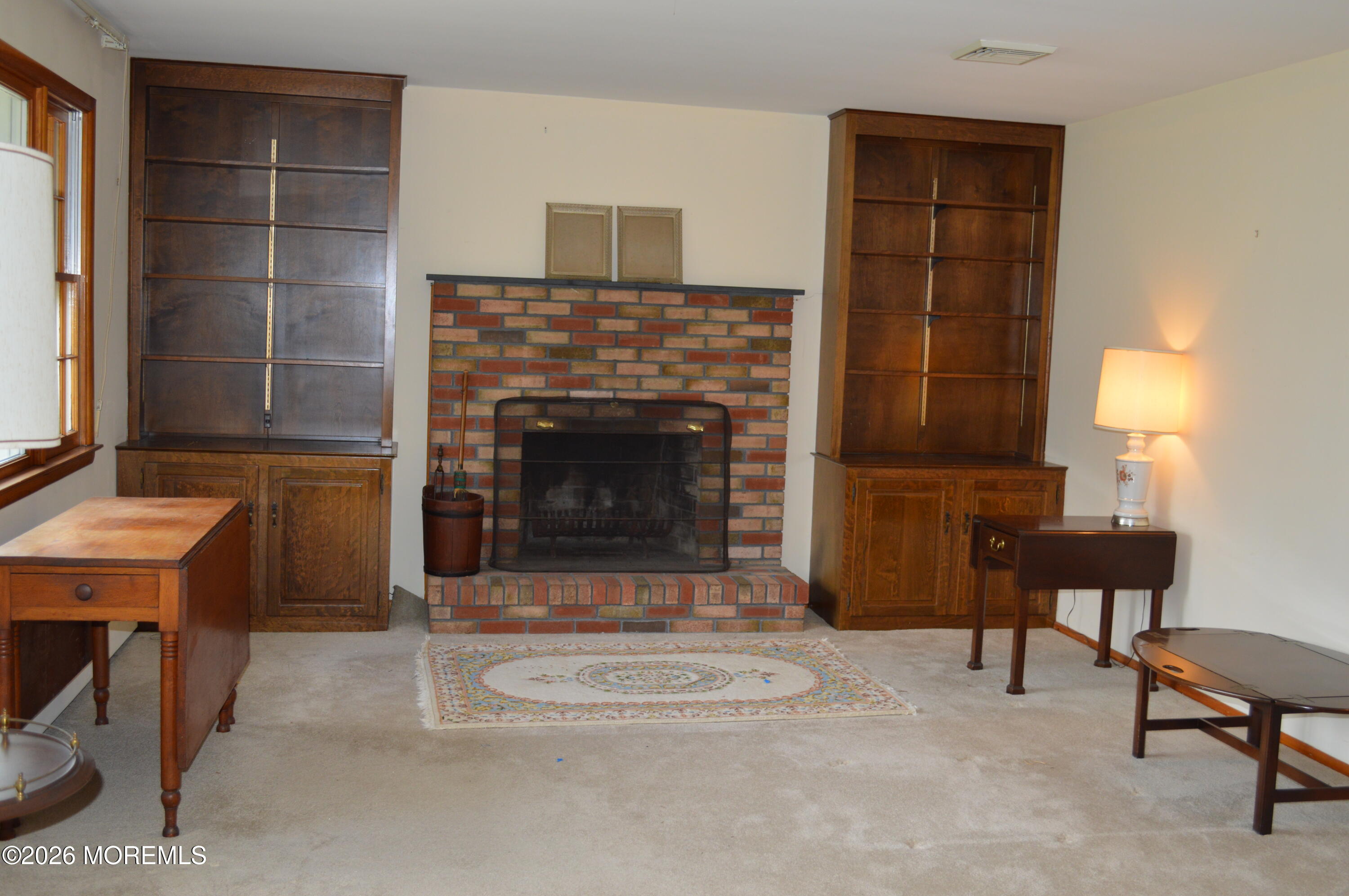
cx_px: 674
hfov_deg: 53.2
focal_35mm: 36
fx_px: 1348
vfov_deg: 36.8
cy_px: 448
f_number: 4
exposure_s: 1/60
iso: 400
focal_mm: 24
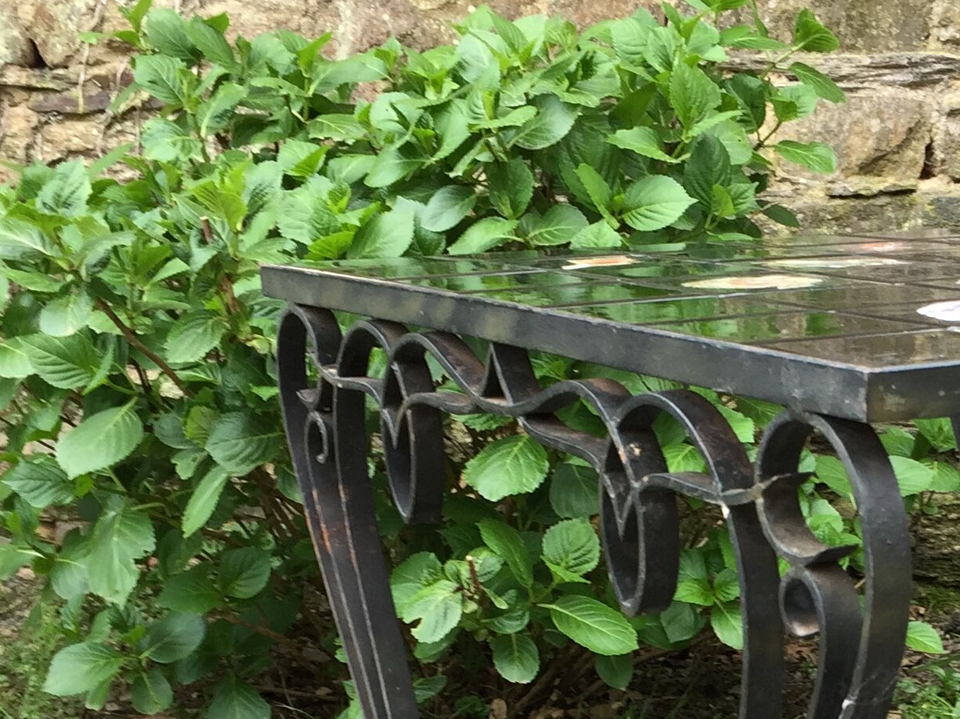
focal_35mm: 78
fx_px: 2163
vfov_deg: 17.9
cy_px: 870
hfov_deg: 24.3
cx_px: 883
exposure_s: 1/100
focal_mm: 4.15
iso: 40
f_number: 2.2
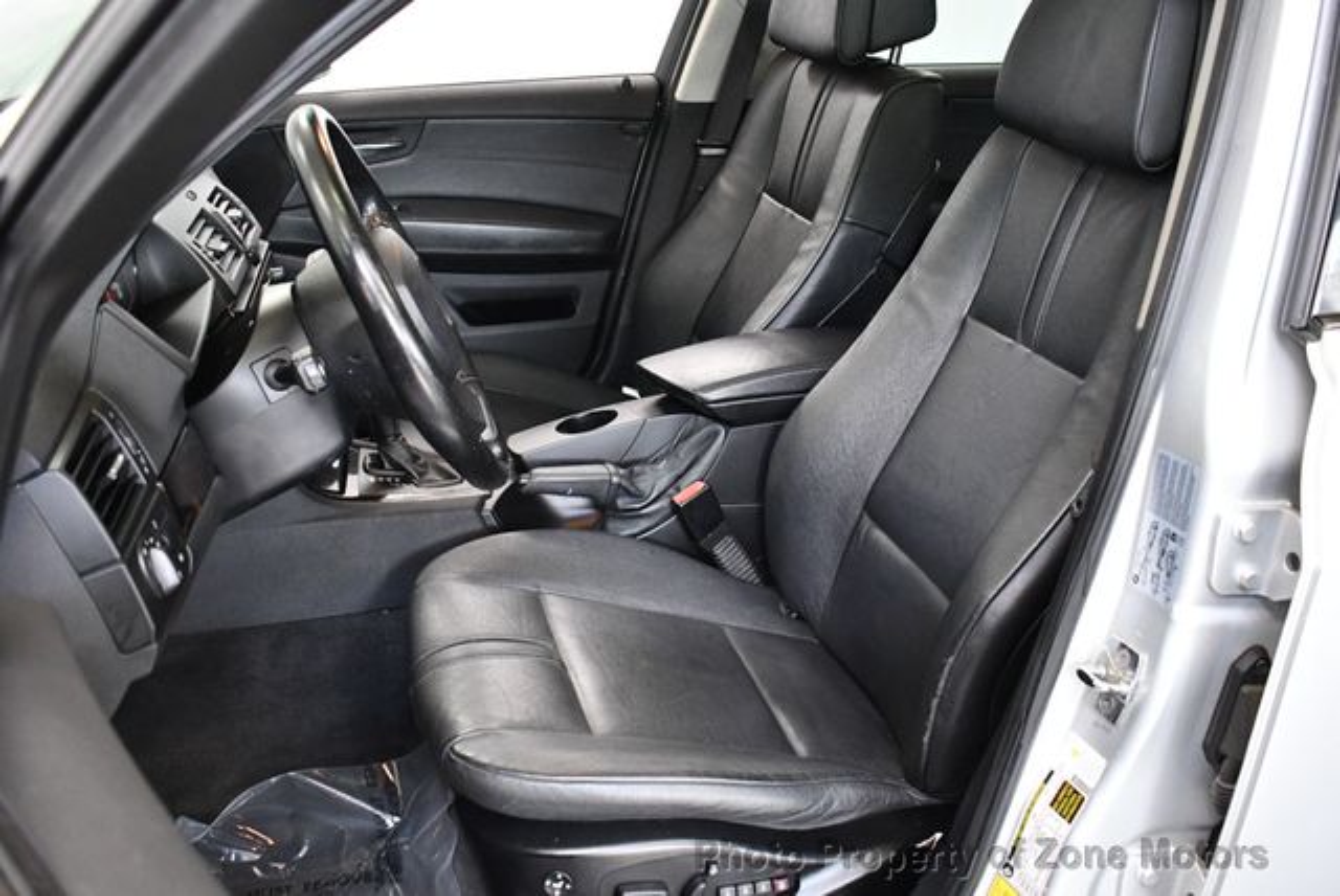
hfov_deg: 53.1
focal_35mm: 36
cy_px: 448
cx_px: 670
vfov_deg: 36.9
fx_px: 1341
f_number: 3.5
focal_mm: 18
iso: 2200
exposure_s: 1/125
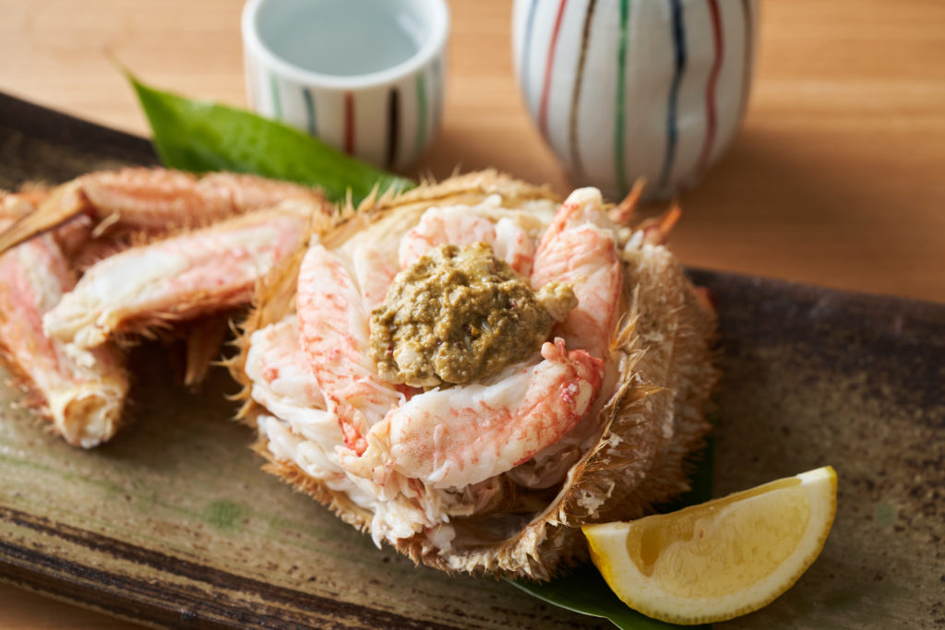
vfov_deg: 15.2
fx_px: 2363
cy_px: 315
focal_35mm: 90
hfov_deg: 22.6
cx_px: 472
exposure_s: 1/125
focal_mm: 90
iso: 100
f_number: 5.6
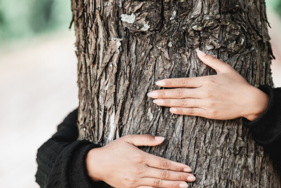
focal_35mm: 263
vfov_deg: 5.2
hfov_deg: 7.8
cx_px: 176
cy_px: 140
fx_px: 2054
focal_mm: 165
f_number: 2.8
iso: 100
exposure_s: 1/125
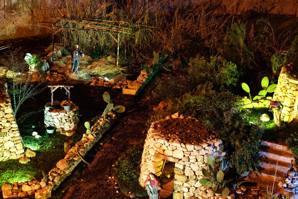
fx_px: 728
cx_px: 162
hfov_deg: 23.1
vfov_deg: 15.5
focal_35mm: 88
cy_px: 102
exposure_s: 1/30
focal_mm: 50
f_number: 2.8
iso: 1600
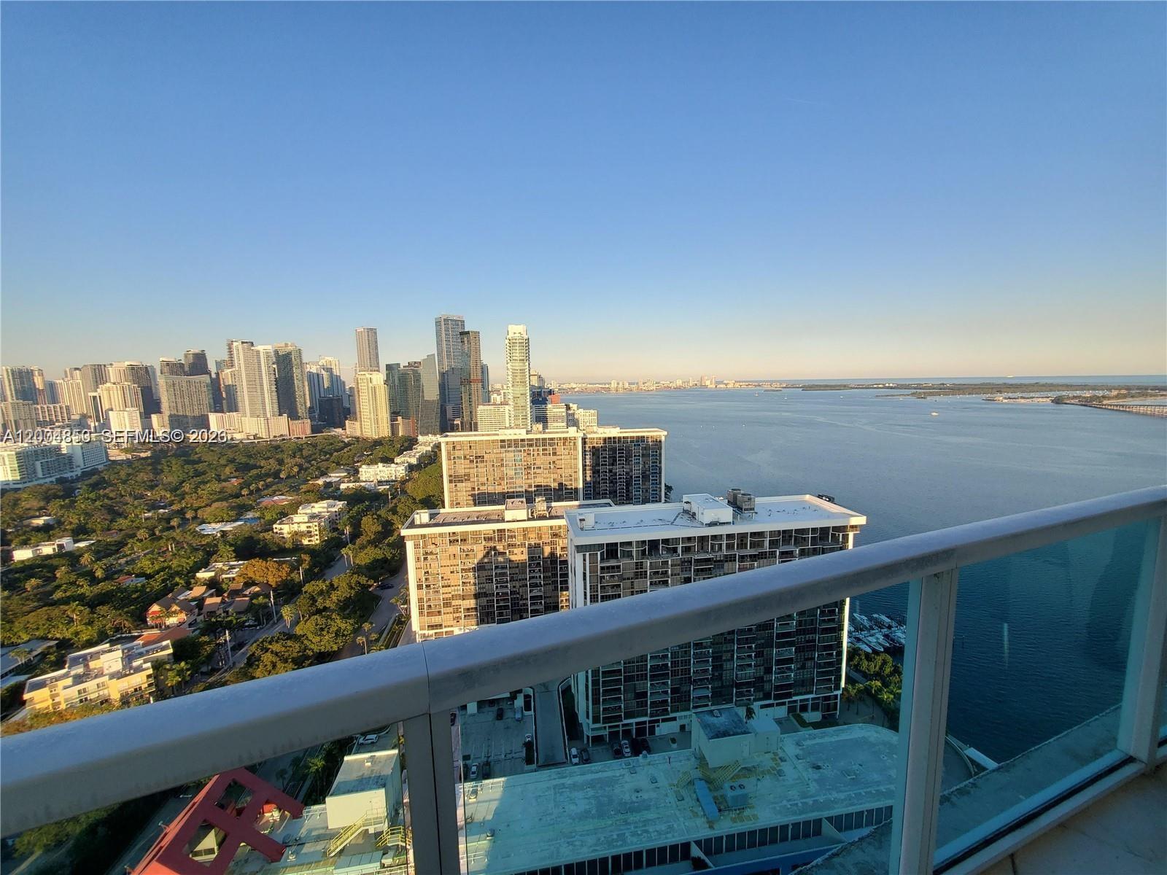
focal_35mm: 13
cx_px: 584
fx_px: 438
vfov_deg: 89.9
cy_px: 438
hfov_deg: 106.2
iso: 50
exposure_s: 1/614
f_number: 2.2
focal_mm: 1.8
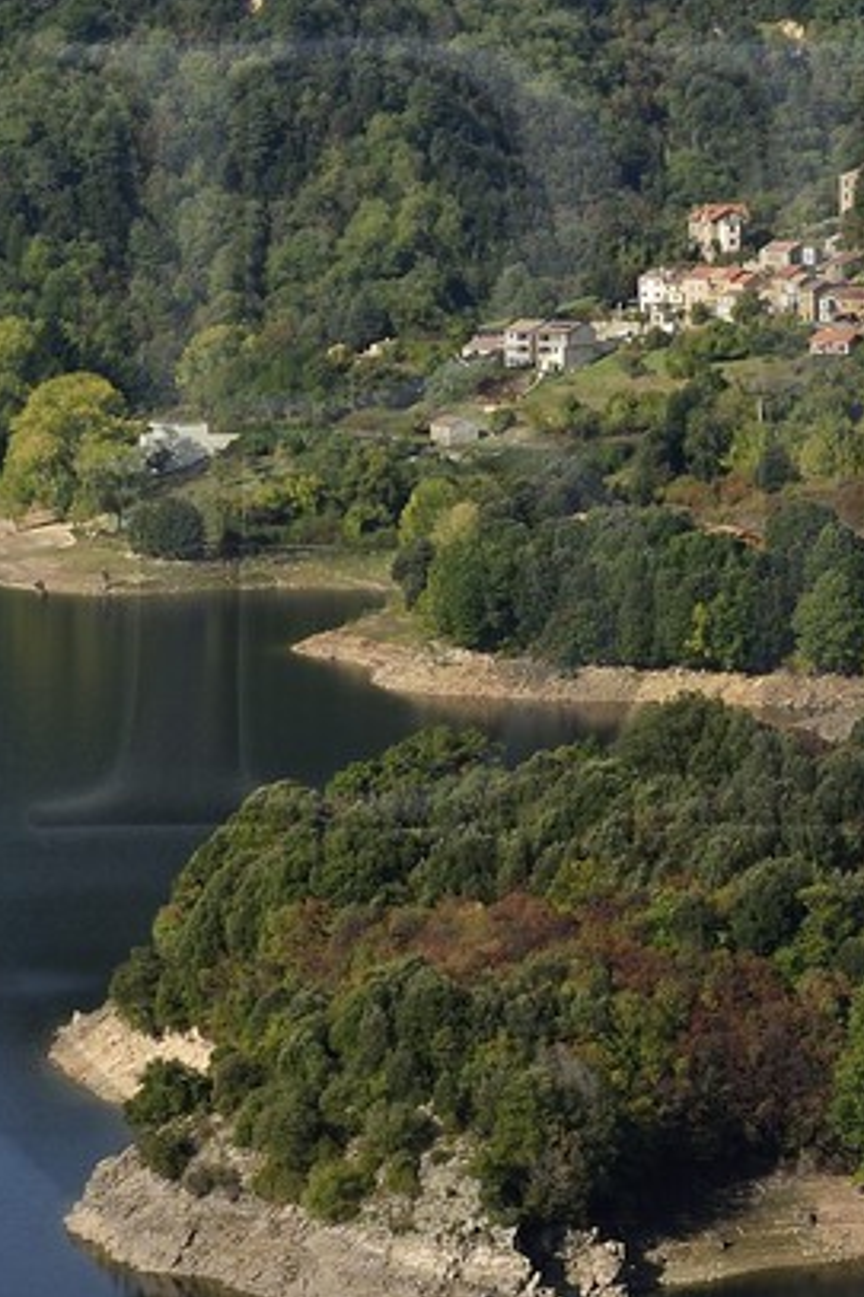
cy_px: 437
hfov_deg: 7.9
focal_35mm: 173
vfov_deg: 11.9
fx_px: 6233
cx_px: 706
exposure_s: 1/250
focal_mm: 44
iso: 200
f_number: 11
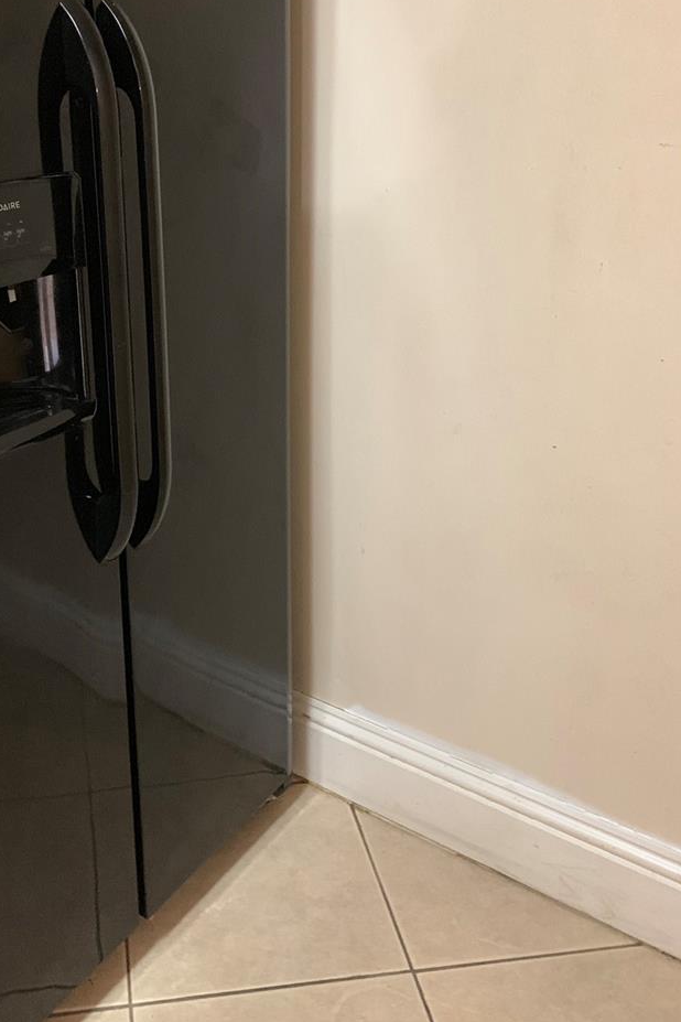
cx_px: 191
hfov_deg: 37.1
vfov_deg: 53.8
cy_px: 381
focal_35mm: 35
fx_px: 993
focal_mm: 4.25
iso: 800
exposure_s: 1/24
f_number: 1.8
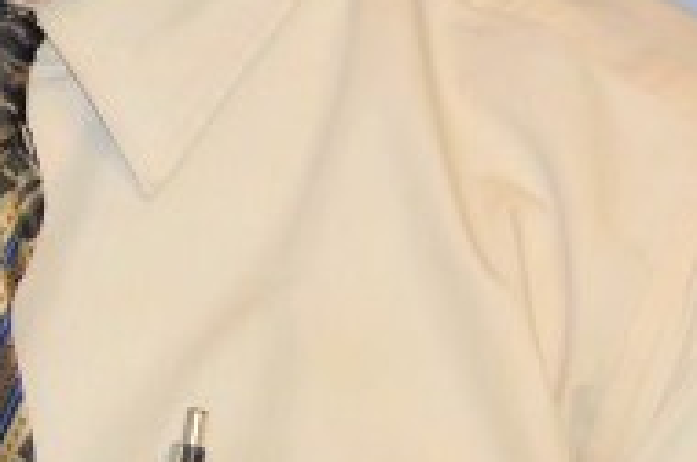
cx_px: -229
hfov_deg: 8.8
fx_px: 4430
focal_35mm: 229
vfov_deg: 6.0
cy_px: 110
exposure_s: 1/60
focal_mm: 35
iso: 500
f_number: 4.5
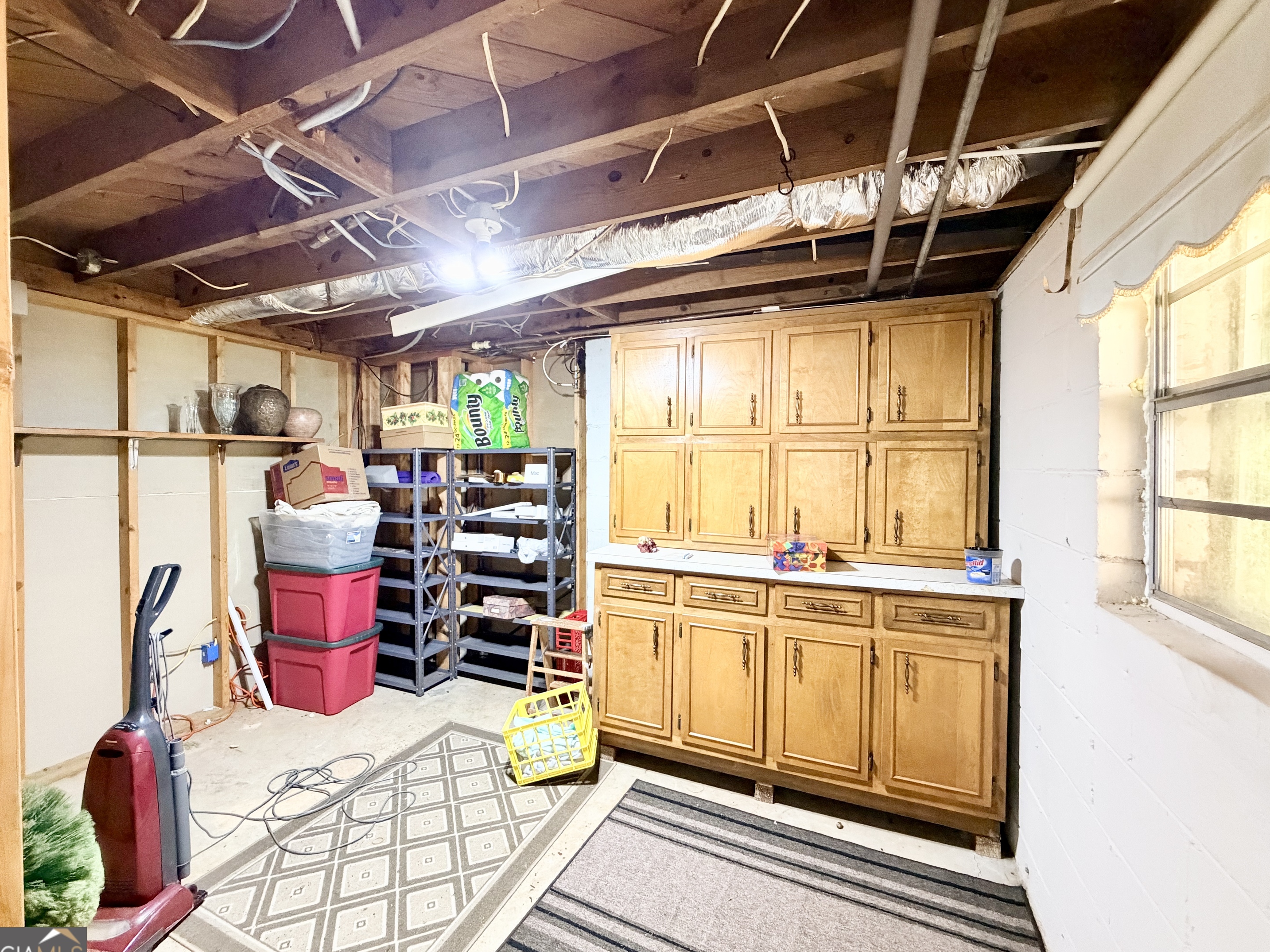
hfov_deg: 98.1
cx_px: 614
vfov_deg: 81.7
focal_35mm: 15
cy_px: 468
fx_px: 550
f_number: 2.2
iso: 640
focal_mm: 2.22
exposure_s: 1/60
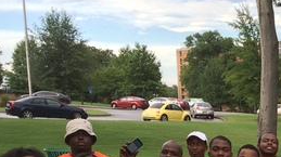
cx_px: 335
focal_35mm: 88
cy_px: 230
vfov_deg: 13.0
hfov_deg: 22.4
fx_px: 655
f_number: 2.2
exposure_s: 1/466
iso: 32
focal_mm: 4.15
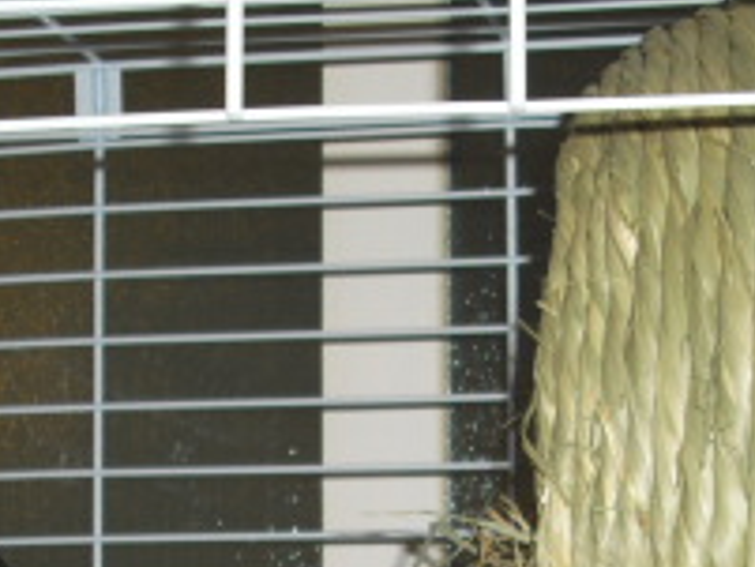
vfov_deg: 12.0
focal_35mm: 121
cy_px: 691
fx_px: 2641
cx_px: 379
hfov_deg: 16.3
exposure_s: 1/60
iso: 100
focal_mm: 6.2
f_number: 2.8
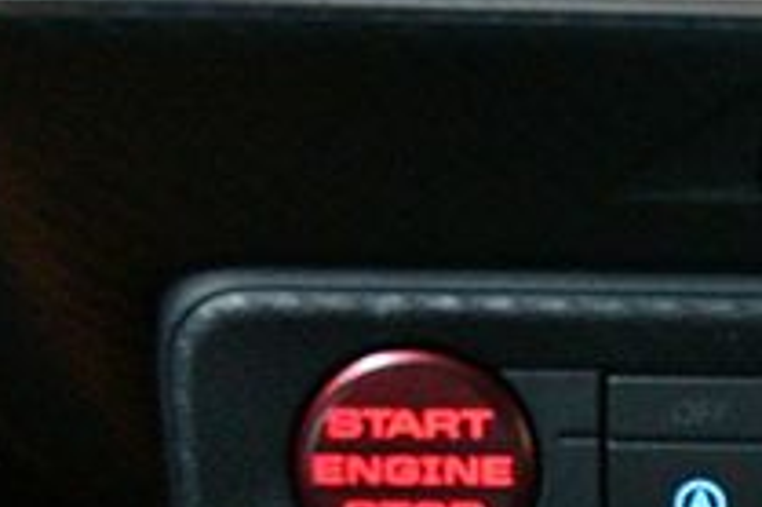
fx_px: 2326
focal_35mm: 110
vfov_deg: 12.3
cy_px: 456
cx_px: 1003
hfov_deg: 17.4
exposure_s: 1/60
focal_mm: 24
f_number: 3.8
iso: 12800
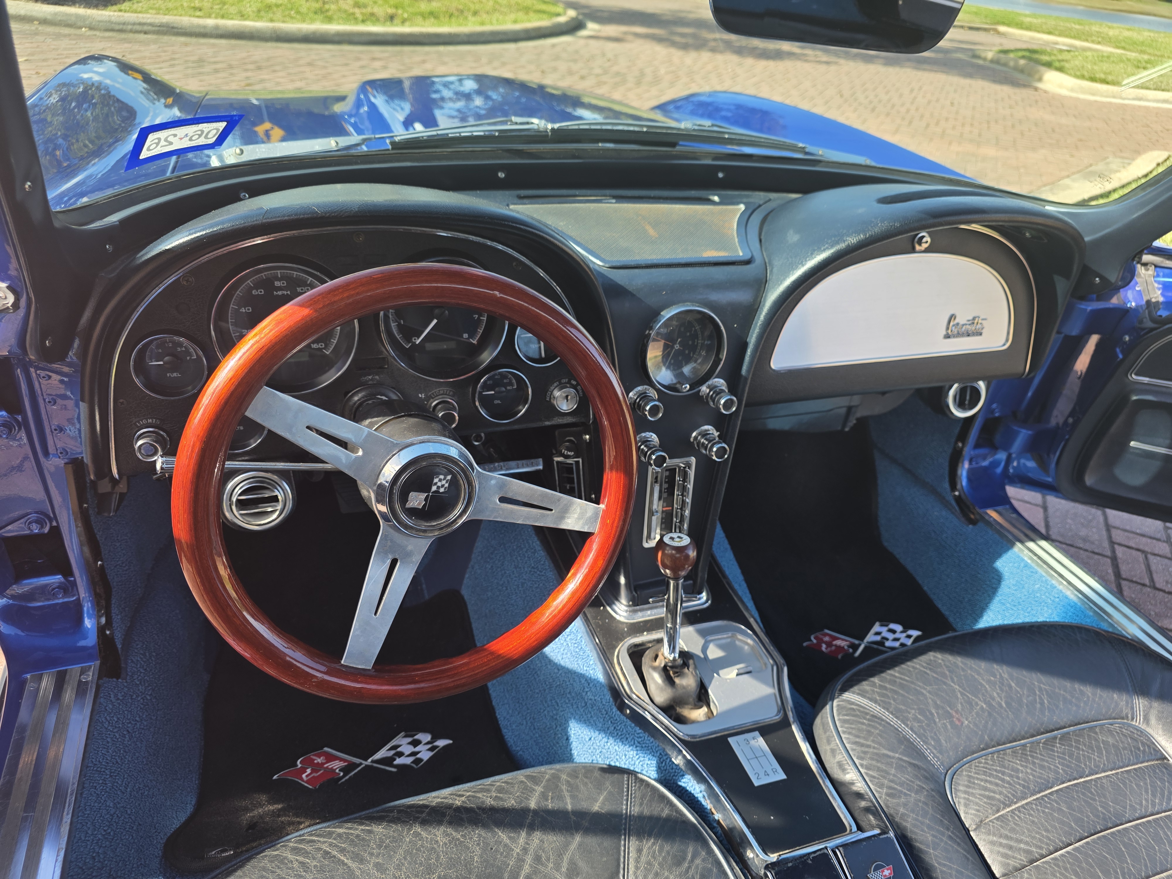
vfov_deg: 58.9
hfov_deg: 73.9
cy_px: 440
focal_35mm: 23
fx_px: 779
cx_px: 586
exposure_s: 1/359
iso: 40
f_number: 1.7
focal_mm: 6.3
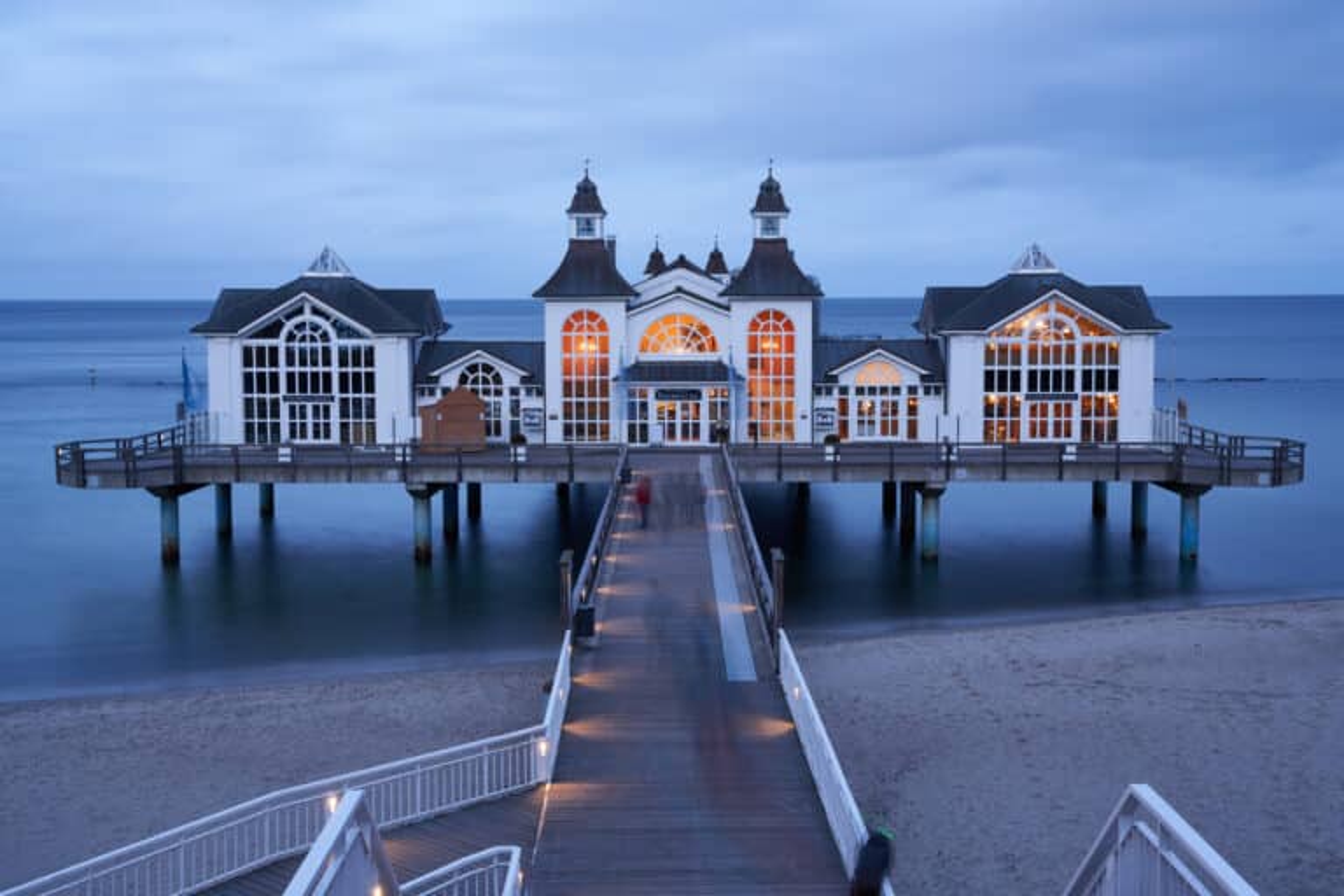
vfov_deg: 29.2
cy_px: 448
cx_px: 672
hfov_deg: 42.7
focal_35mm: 46
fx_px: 1717
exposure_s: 15
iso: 1000
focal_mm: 46
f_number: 16
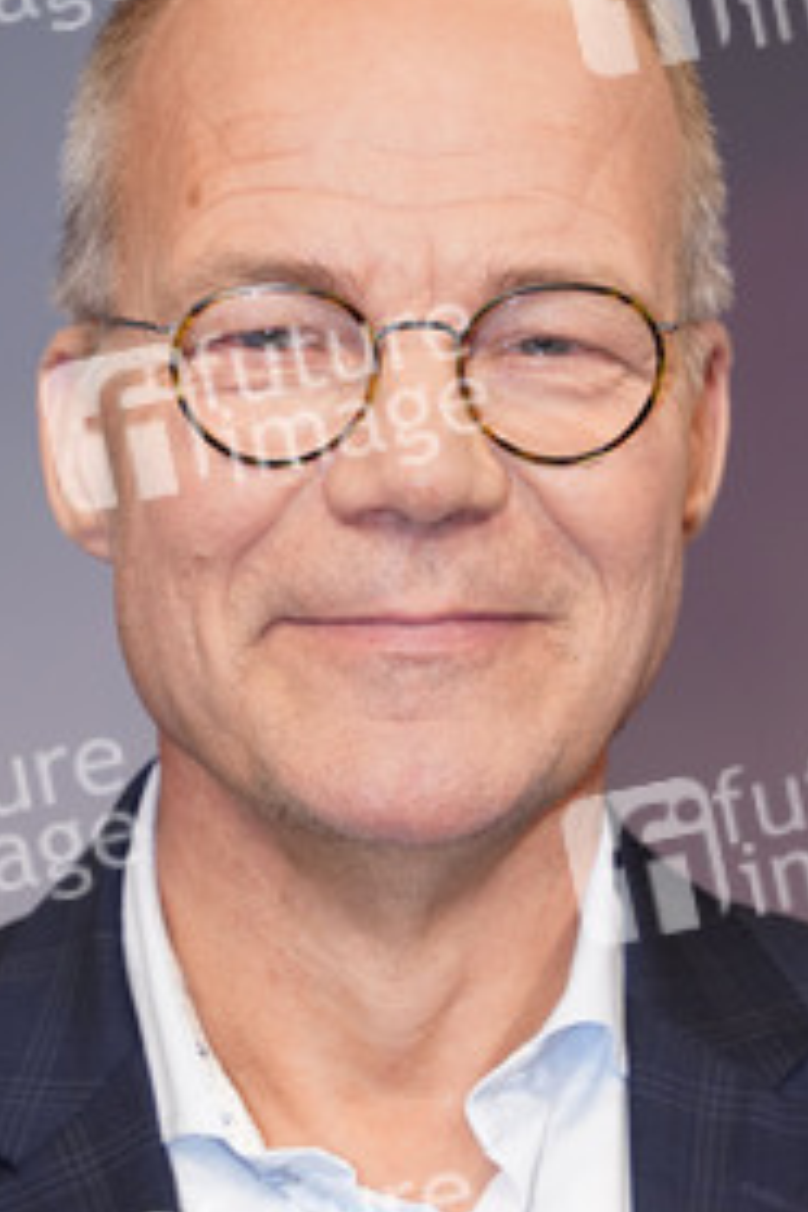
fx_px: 6800
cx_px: 391
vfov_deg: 10.2
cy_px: 626
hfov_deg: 6.8
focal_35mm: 202
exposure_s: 1/125
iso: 2000
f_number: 5.6
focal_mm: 141
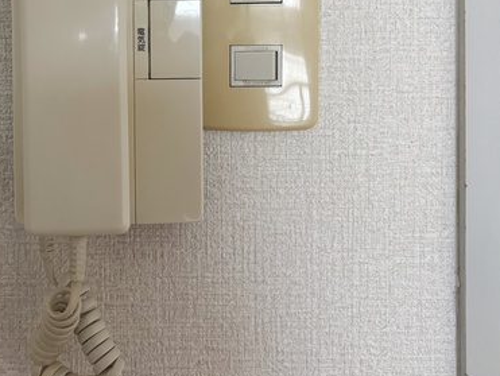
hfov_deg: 38.0
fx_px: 708
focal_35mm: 49
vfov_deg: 29.1
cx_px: 129
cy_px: 80
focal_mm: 5.96
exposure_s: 1/60
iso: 200
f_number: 1.6
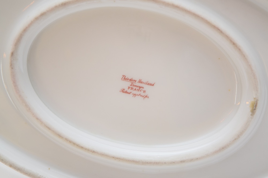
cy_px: 89
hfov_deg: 24.6
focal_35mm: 82
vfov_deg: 16.6
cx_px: 134
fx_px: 614
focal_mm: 55
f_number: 5.6
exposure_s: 1/80
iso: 800
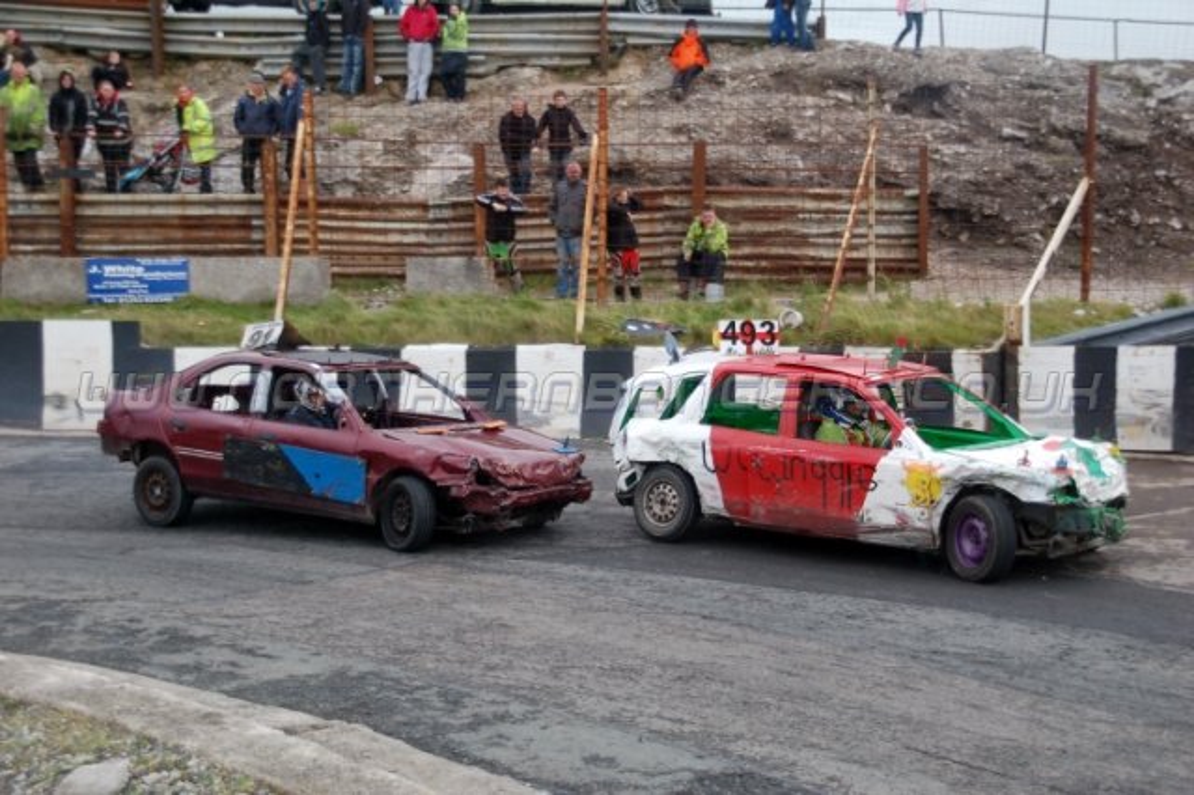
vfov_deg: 22.6
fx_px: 1989
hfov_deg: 33.4
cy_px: 398
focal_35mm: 60
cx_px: 597
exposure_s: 1/500
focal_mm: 40
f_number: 4.8
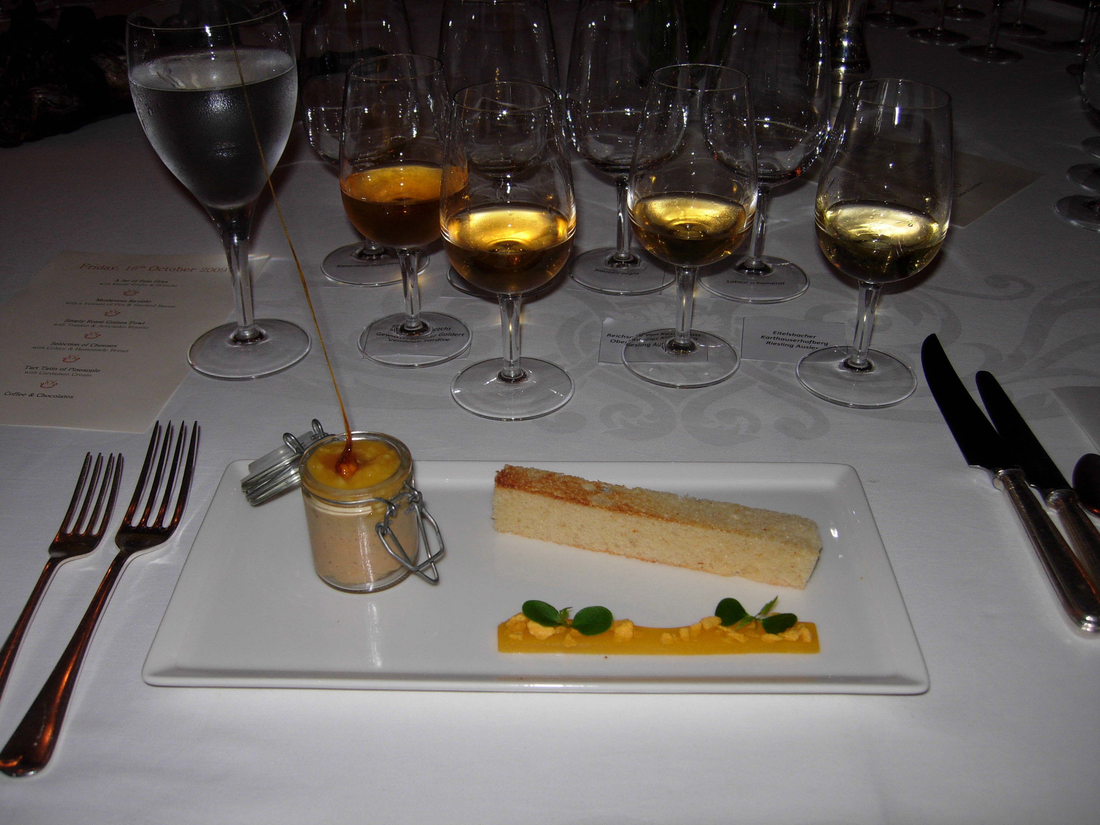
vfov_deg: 39.7
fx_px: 1144
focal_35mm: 36
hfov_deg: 51.4
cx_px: 550
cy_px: 412
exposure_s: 1/45.2
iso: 50
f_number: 3.8
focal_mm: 7.5
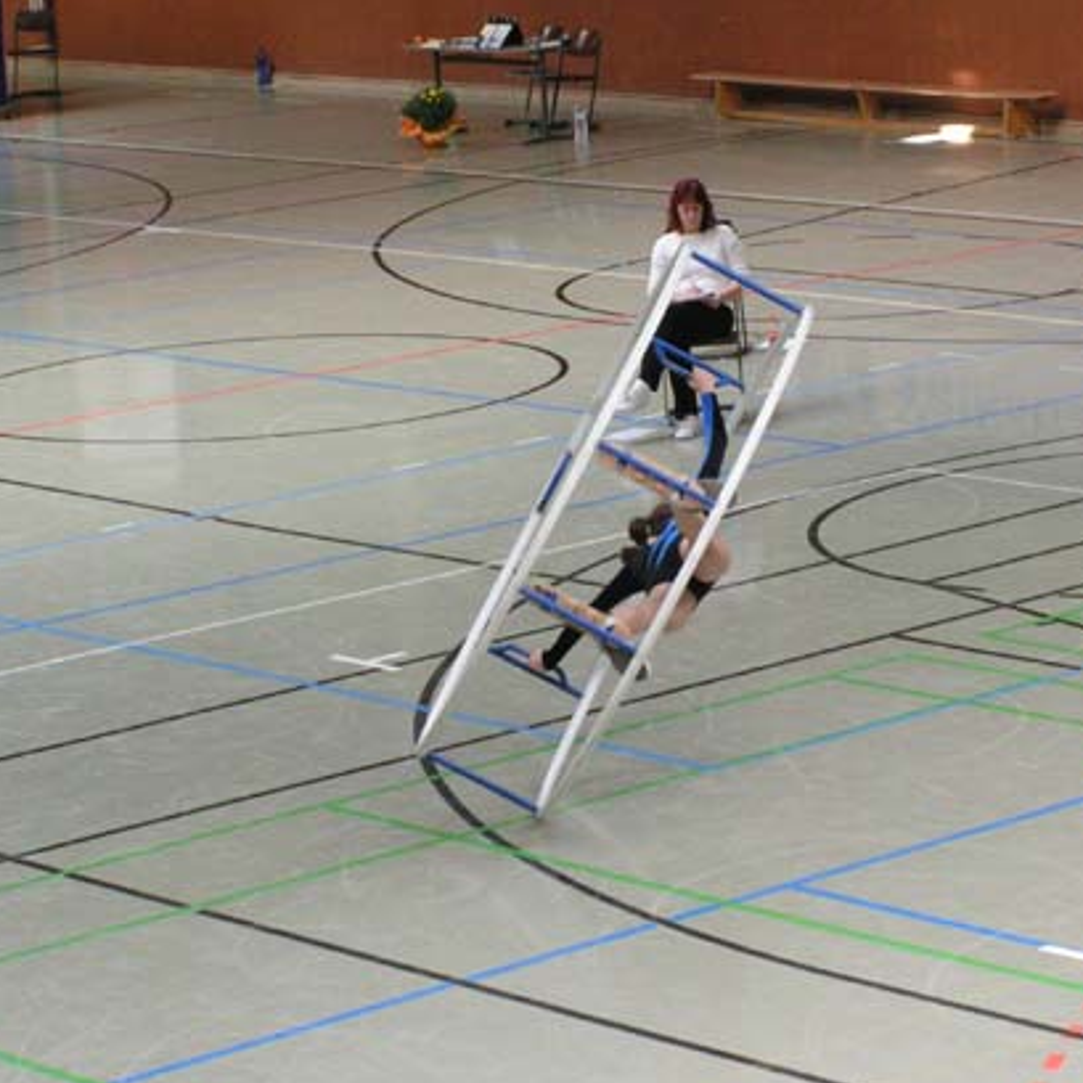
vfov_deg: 12.5
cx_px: 731
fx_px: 4955
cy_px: 588
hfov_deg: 12.5
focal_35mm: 140
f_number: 4.5
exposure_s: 1/160
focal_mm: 16.6
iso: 200
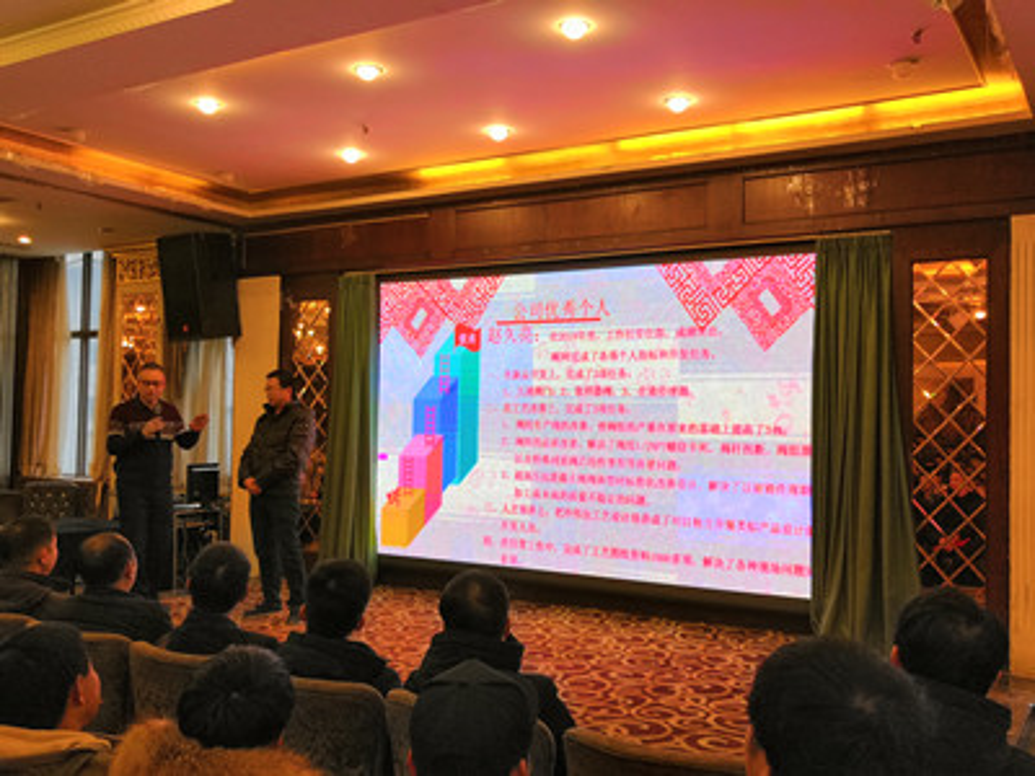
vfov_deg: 41.8
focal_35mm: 34
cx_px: 518
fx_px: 1017
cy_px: 388
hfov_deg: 54.0
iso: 80
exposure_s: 1/60
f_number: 1.8
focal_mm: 3.95
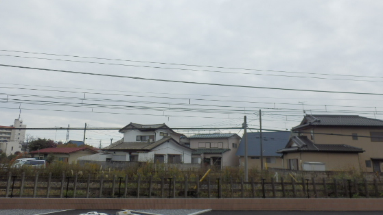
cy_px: 78
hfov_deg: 64.3
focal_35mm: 30
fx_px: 305
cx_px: 186
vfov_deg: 38.7
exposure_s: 1/800
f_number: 3
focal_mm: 4.2
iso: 80
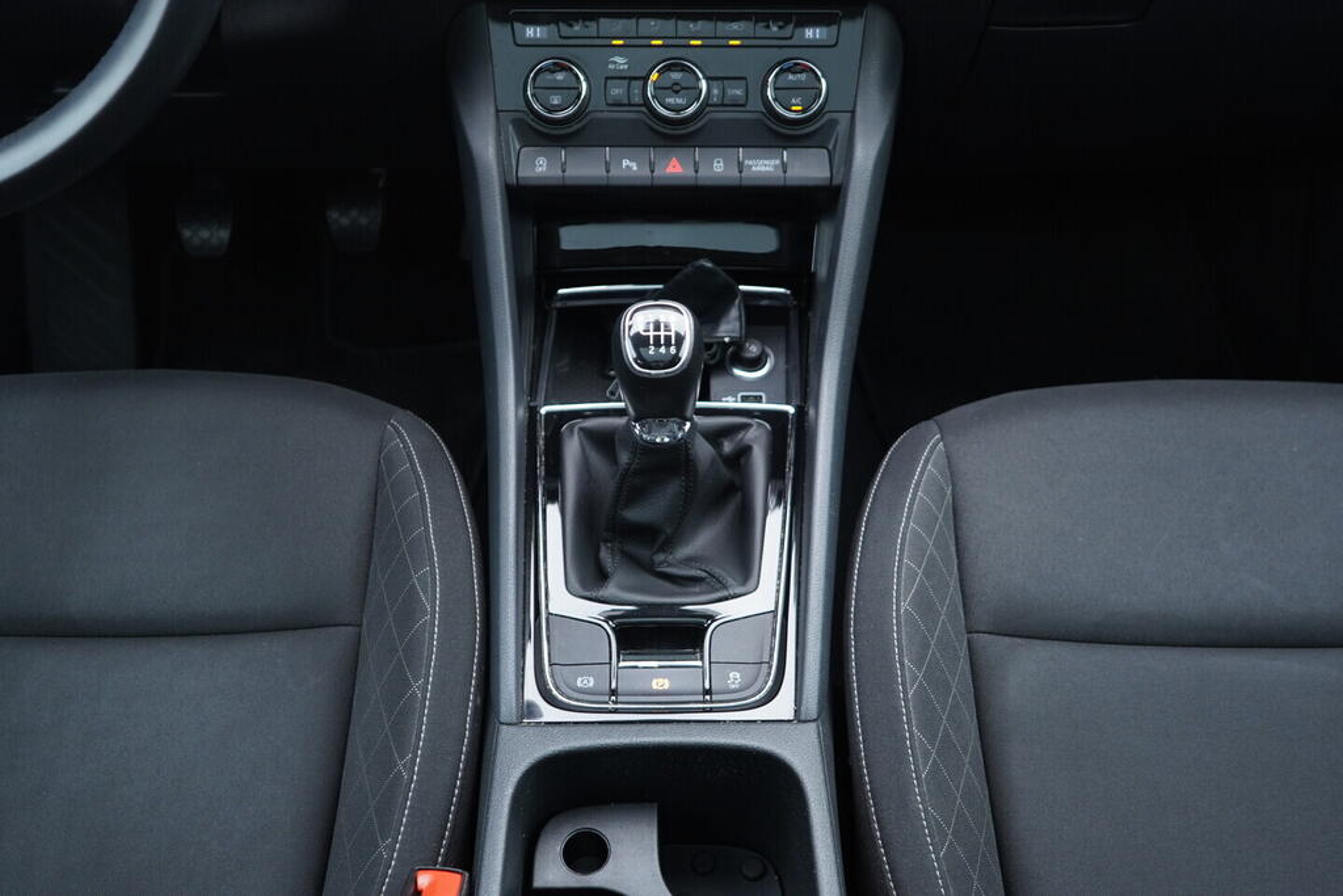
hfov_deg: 53.1
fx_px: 1343
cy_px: 448
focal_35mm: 36
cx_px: 672
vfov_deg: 36.9
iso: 400
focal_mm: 24
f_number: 2.8
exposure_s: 1/40
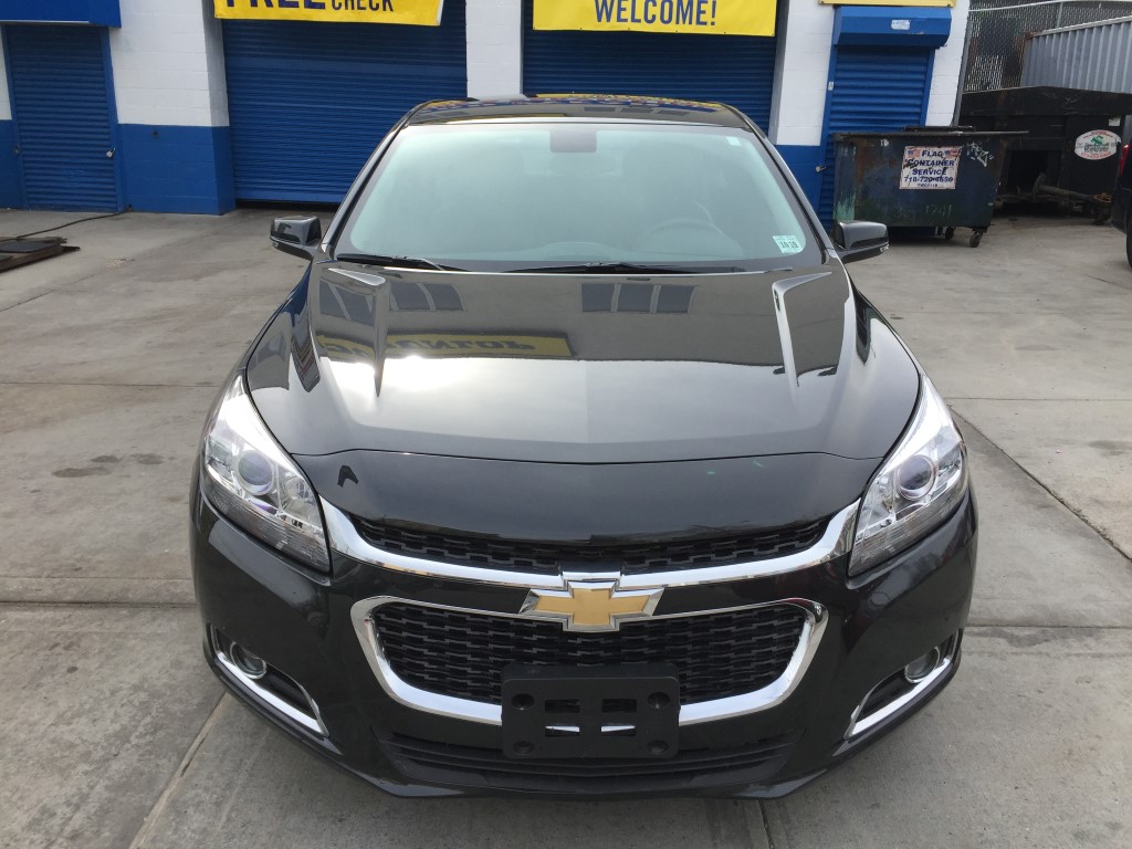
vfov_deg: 48.2
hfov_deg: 61.7
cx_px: 566
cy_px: 424
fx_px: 948
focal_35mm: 29
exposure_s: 1/1068
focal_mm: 4.15
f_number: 2.2
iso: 32
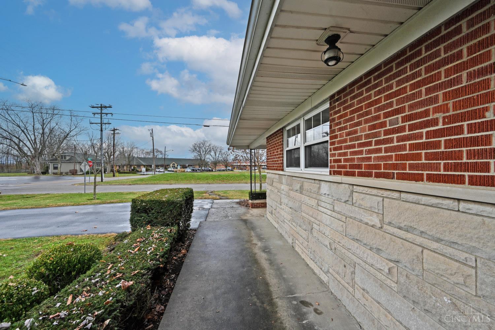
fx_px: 192
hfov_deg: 104.3
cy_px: 165
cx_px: 248
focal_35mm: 14
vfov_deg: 81.2
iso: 180
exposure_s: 1/125
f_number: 10
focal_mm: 14
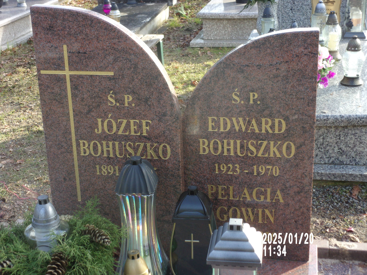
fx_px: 679
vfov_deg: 22.9
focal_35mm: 64
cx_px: 184
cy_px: 138
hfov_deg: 30.3
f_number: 5.2
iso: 80
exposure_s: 1/45
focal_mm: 11.5
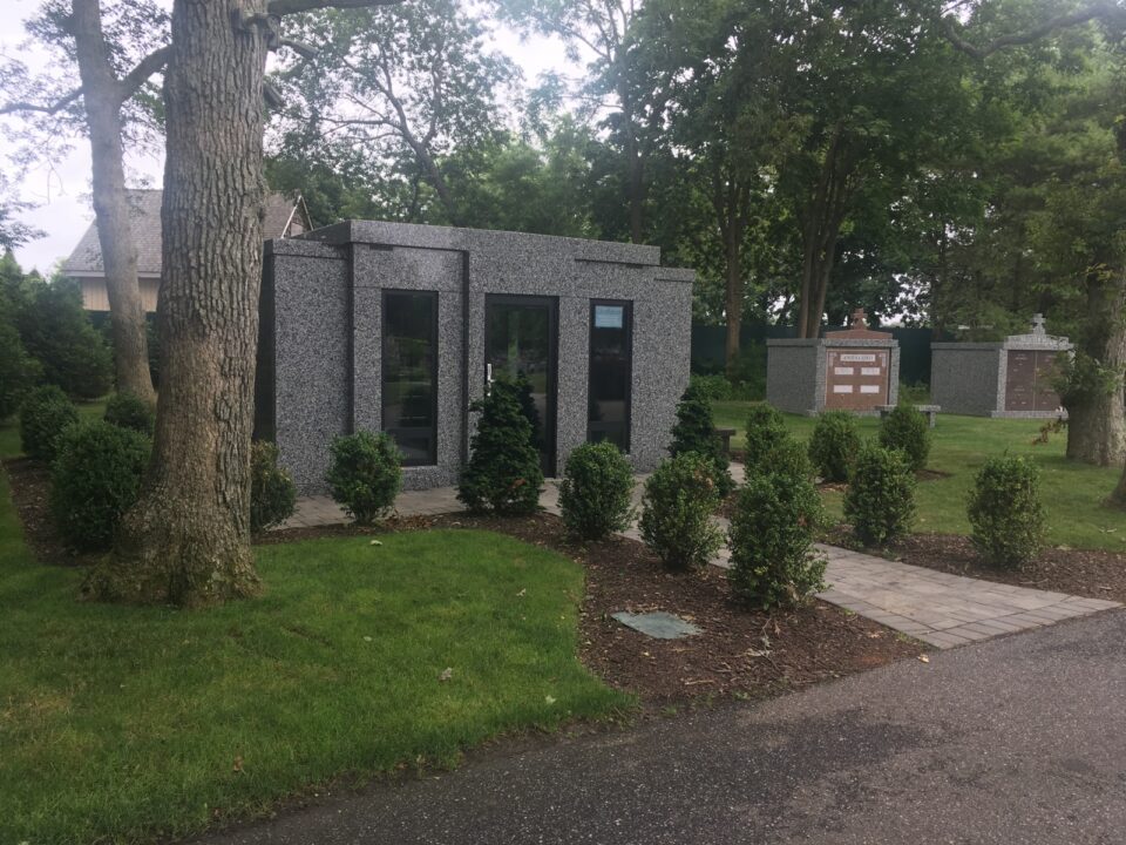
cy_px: 422
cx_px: 563
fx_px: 943
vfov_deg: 48.2
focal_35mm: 29
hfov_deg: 61.7
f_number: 2.2
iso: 25
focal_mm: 4.15
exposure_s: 1/262
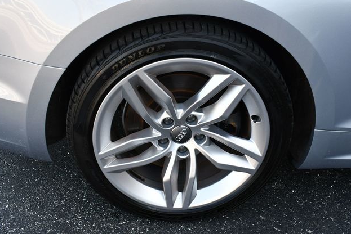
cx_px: 174
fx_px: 361
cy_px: 116
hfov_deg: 51.9
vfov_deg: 36.0
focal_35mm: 37
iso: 400
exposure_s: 1/250
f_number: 5.6
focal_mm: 18
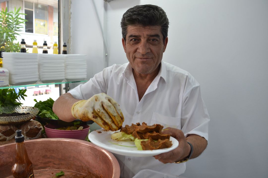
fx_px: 201
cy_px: 89
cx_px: 134
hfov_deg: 67.4
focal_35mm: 27
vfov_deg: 47.9
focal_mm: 18
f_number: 4.5
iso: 400
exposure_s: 1/80
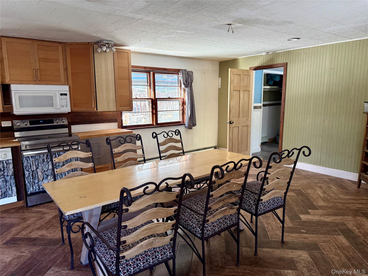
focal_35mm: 24
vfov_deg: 56.8
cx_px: 184
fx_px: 255
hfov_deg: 71.6
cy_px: 138
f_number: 1.78
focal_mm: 6.76
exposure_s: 1/94
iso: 200
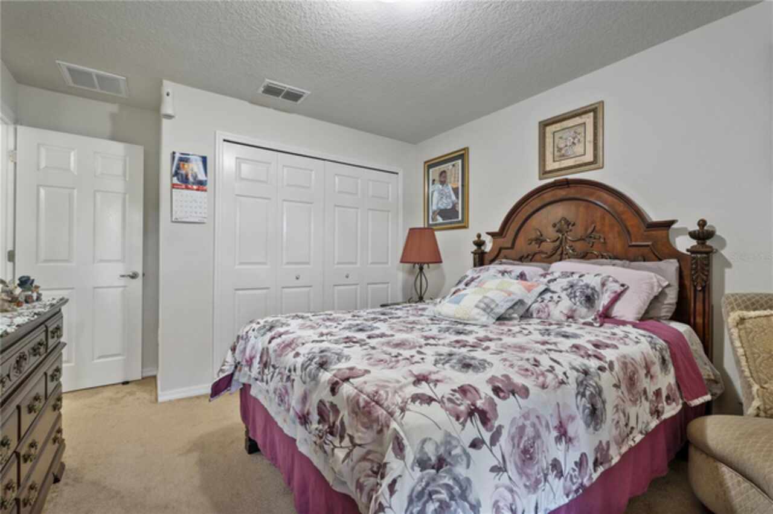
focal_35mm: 16
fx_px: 343
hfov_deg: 96.8
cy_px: 257
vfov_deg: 73.7
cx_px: 386
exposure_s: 1
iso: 400
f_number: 8
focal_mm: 16
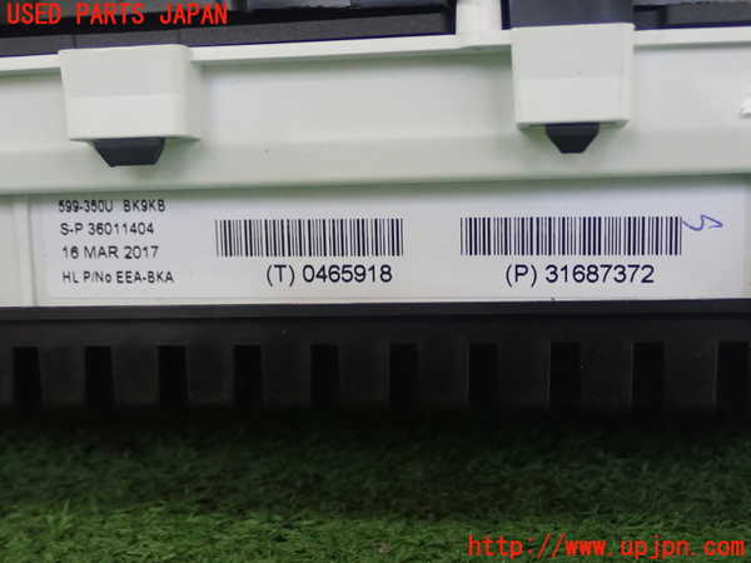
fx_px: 1063
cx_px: 376
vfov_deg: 29.7
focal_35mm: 49
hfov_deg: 38.9
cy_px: 282
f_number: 3.2
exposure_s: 1/200
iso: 500
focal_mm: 8.99
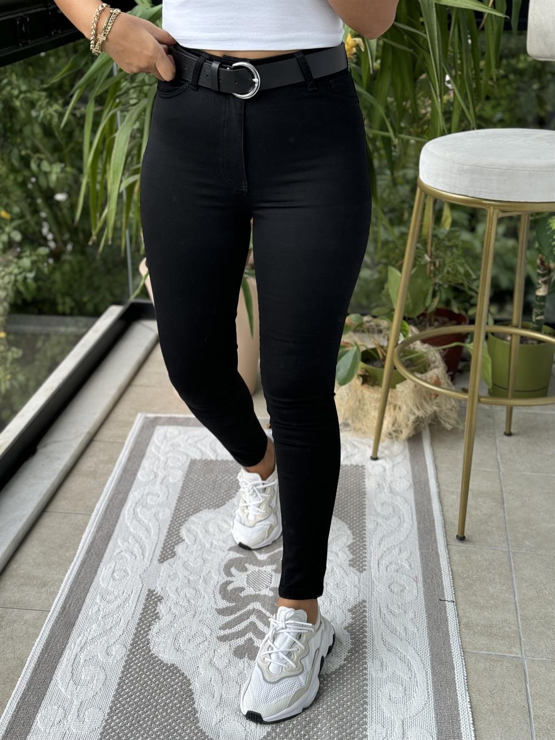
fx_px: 1026
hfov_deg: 30.3
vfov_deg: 39.7
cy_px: 370
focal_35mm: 48
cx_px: 278
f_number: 1.78
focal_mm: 6.76
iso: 64
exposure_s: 1/206
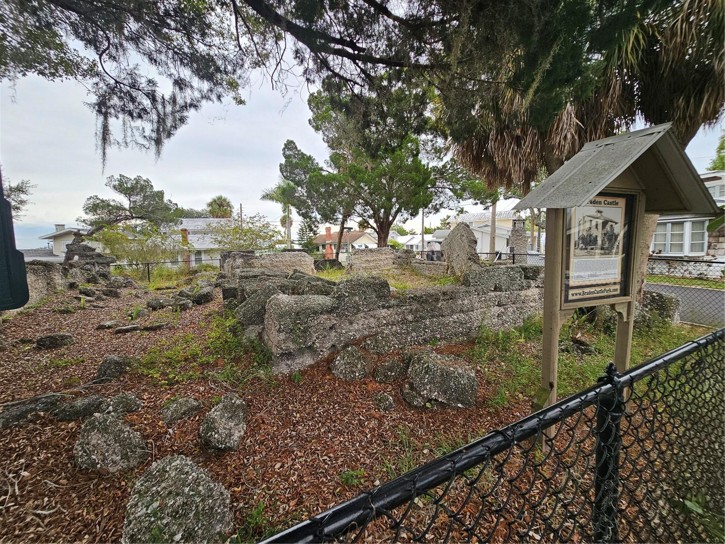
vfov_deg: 89.9
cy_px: 272
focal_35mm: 13
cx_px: 362
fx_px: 272
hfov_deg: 106.2
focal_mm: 2.2
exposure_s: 1/405
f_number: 2.2
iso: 50
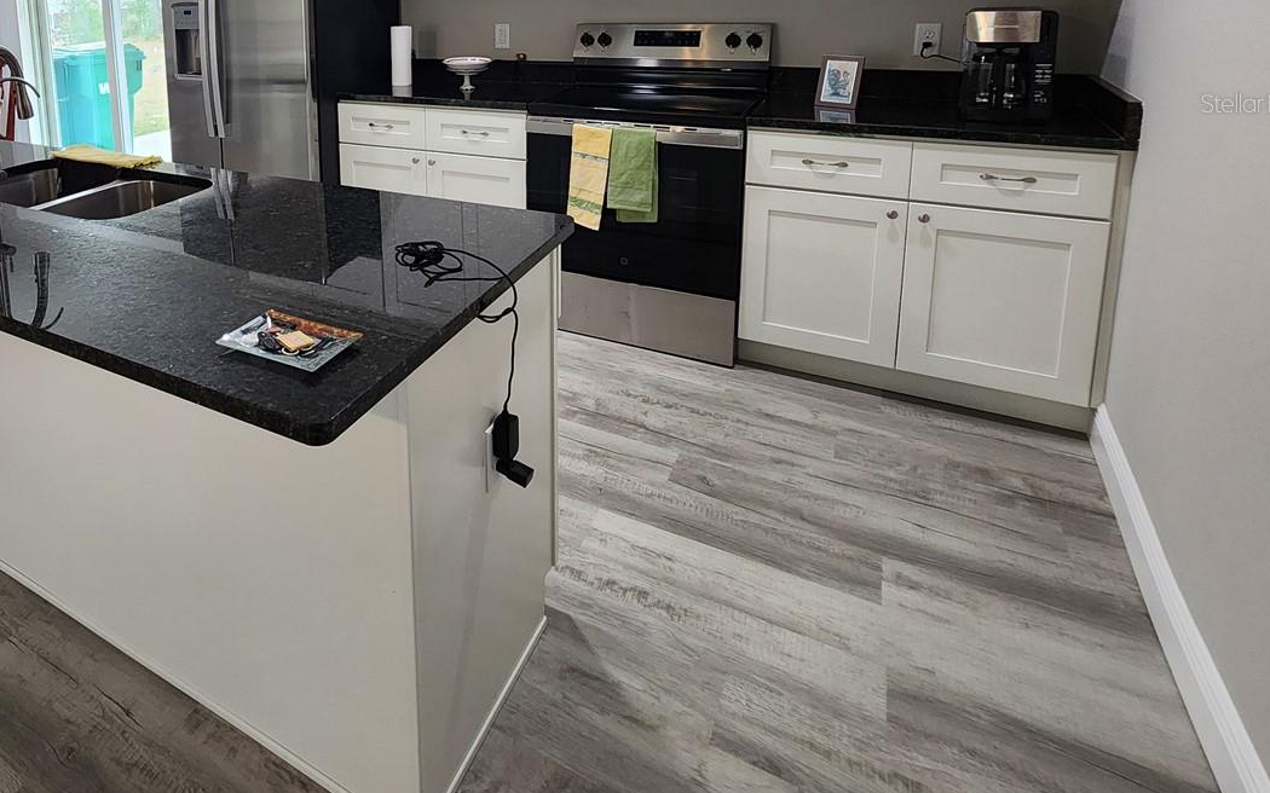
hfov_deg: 77.3
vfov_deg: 51.6
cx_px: 347
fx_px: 727
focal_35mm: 21
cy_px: 103
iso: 250
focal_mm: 2.2
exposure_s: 1/60
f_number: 2.2
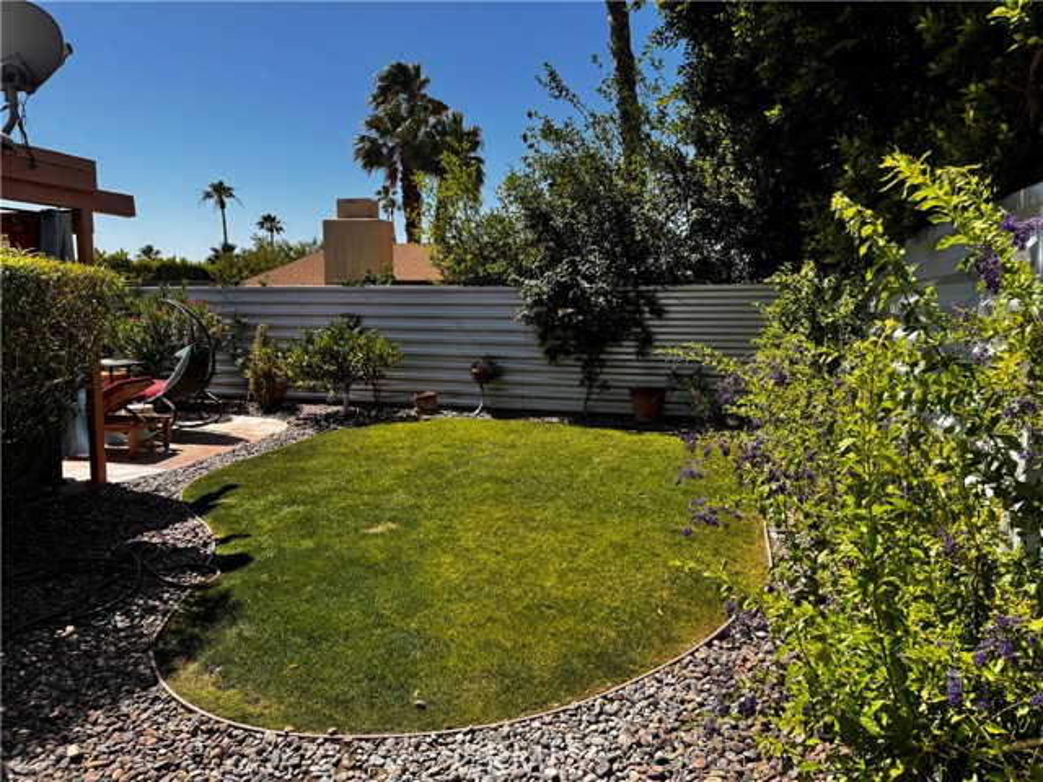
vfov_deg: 56.8
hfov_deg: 71.6
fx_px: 723
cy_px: 391
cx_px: 522
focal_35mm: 24
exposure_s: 1/3247
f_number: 1.78
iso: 80
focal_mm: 6.76
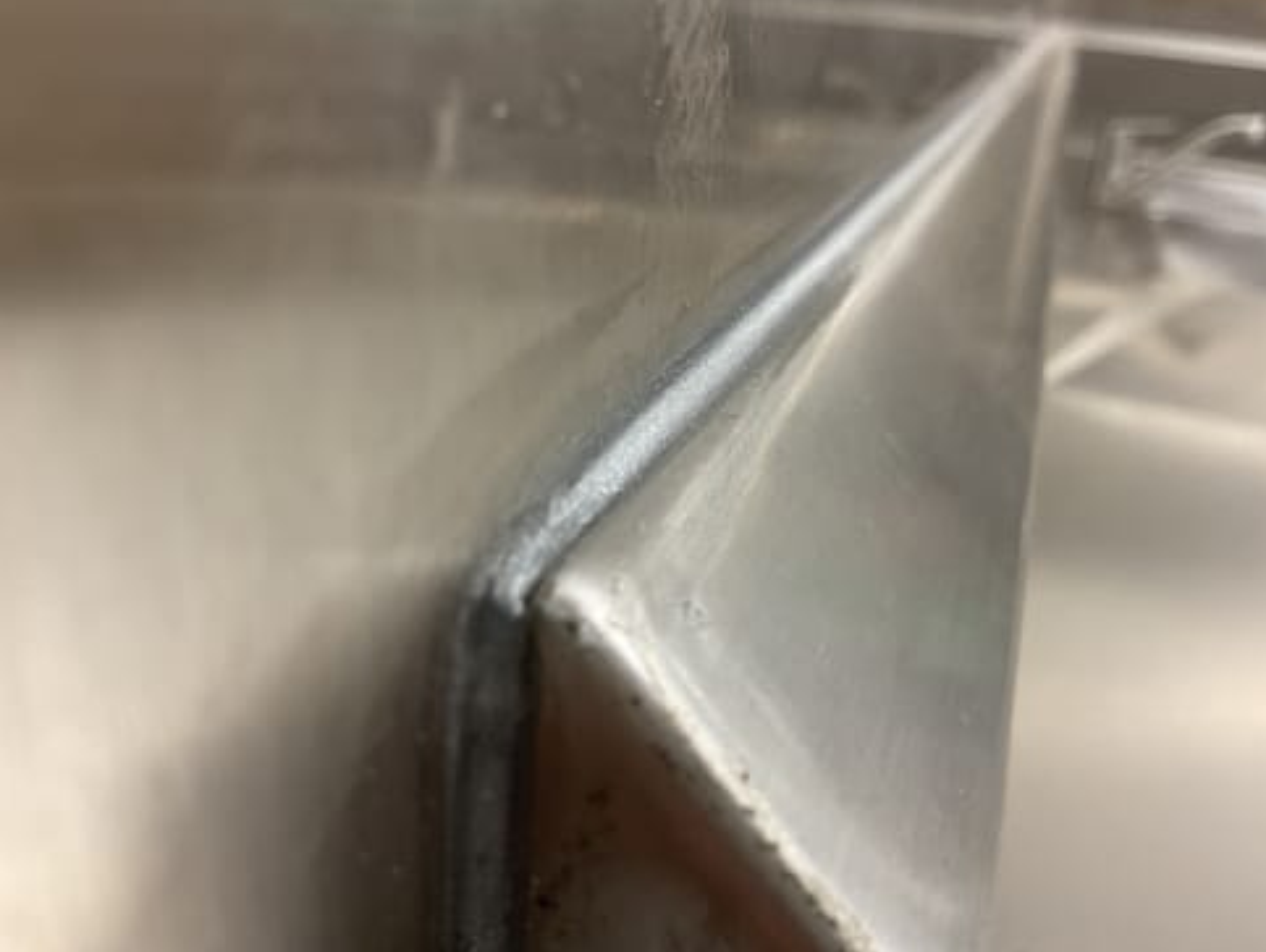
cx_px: 650
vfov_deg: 46.8
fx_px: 1098
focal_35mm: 30
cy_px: 463
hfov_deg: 59.9
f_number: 1.8
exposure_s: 1/50
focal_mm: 3
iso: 80
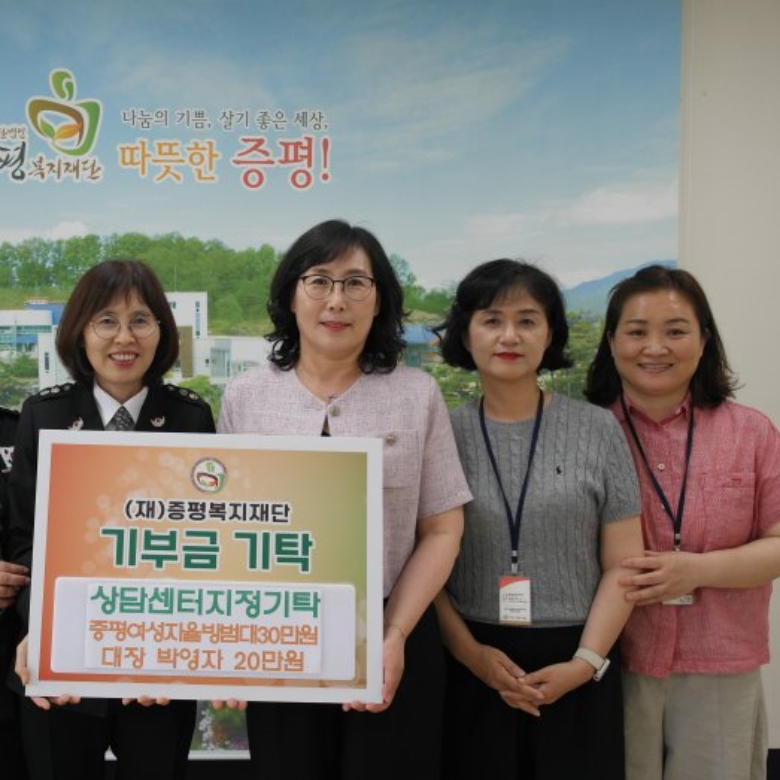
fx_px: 994
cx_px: 227
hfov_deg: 41.9
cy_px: 394
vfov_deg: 42.8
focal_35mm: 39
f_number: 3.5
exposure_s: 1/80
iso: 200
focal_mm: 20
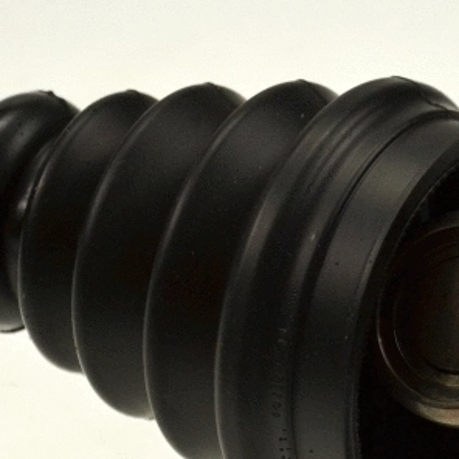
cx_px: 278
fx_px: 3090
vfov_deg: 8.5
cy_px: 290
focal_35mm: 206
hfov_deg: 8.5
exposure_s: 1/640
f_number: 6.3
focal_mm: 80
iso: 400
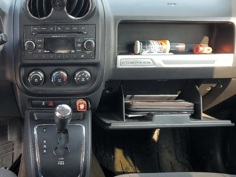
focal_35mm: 51
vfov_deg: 28.5
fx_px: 348
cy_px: 106
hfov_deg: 36.1
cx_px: 44
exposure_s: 1/179
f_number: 1.5
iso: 50
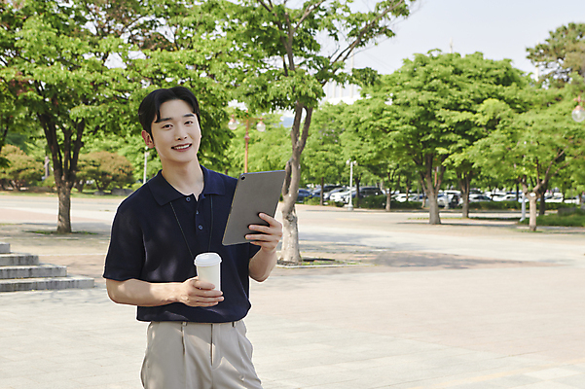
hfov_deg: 33.4
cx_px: 292
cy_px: 194
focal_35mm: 60
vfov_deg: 22.6
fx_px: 974
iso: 160
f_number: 6.3
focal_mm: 50
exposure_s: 1/250
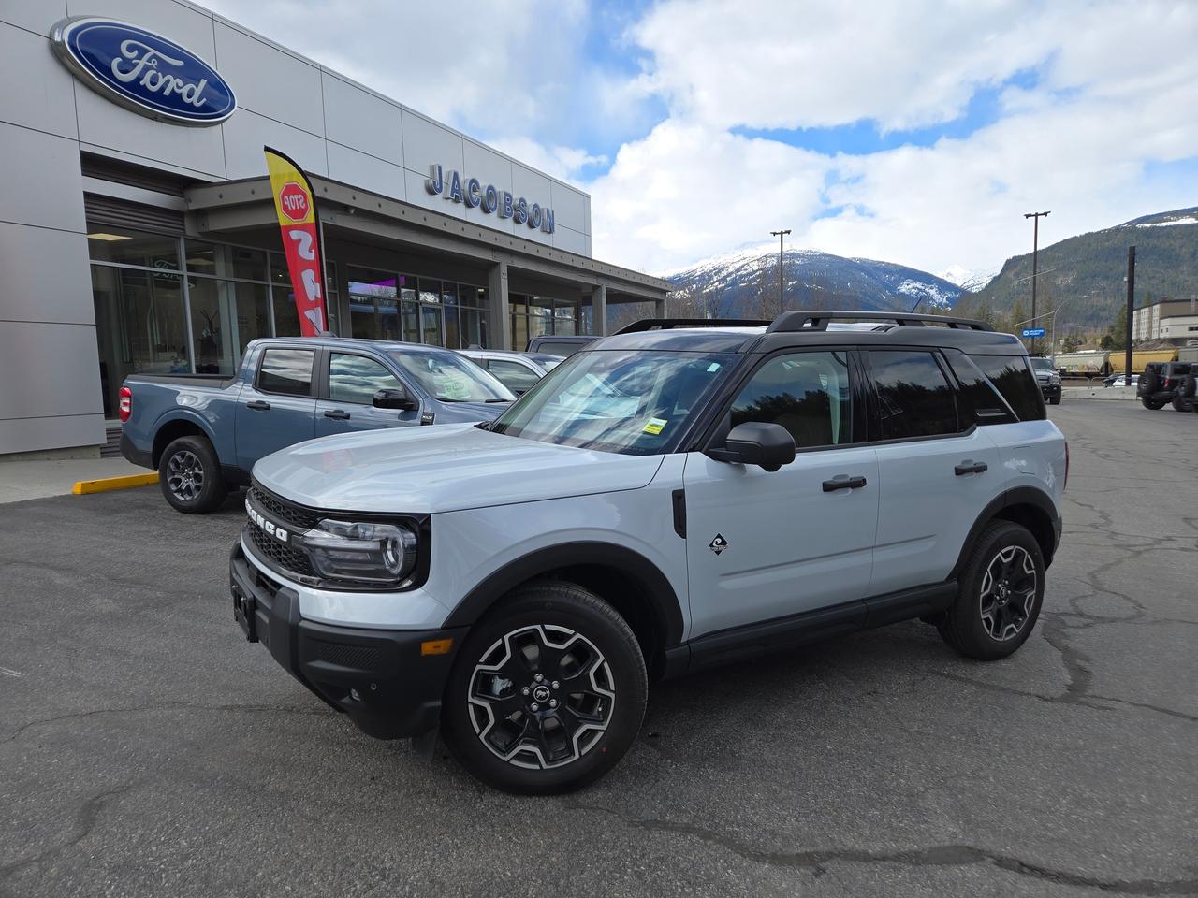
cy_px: 449
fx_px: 796
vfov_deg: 58.9
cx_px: 599
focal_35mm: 23
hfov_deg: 73.9
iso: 25
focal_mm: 5.4
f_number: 1.8
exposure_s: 1/1336
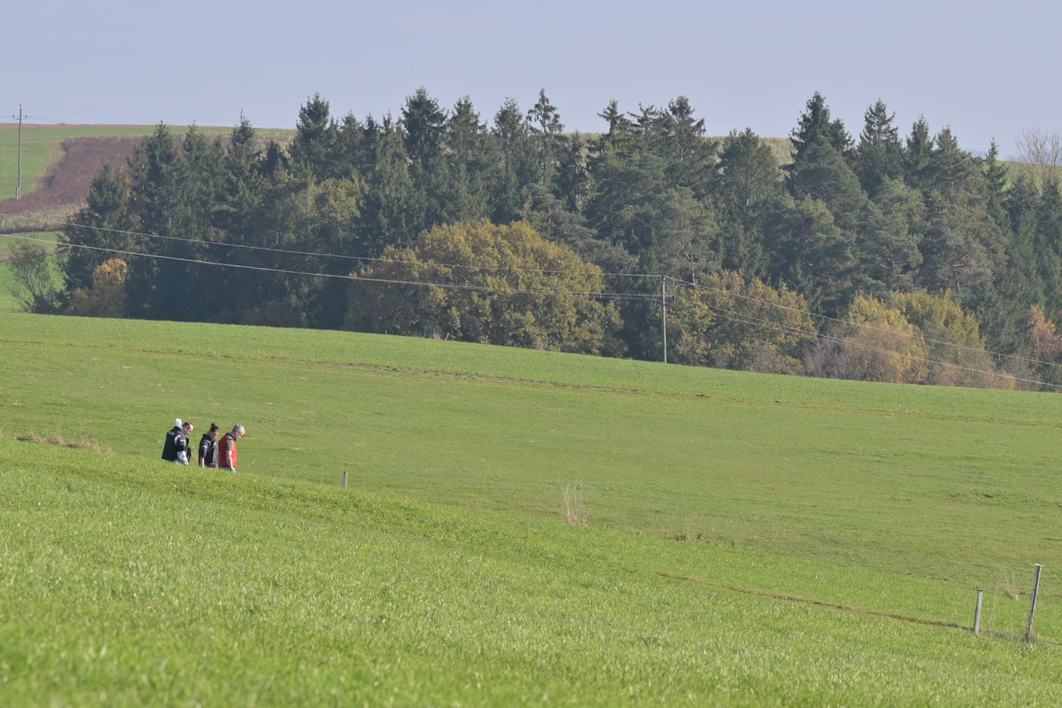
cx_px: 531
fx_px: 8849
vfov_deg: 4.6
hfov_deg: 6.9
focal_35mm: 300
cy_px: 354
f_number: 8
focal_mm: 200
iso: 125
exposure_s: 1/320
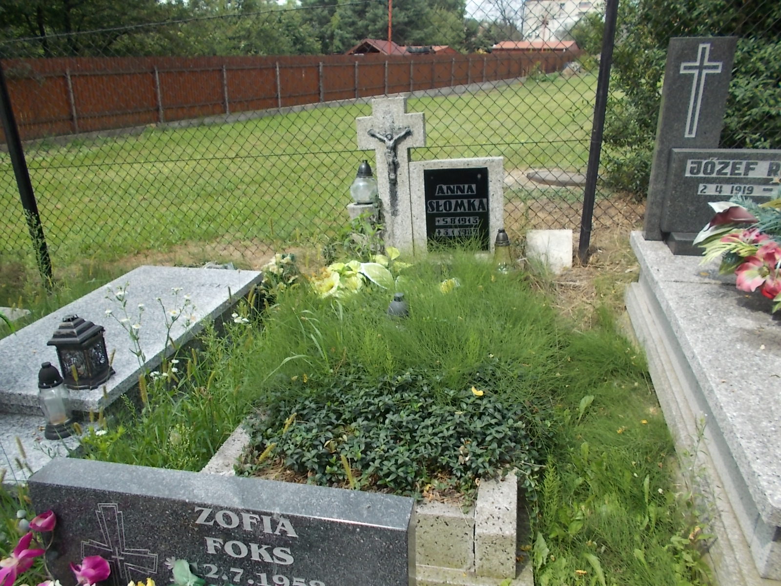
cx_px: 390
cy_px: 293
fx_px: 587
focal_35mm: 26
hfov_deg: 67.3
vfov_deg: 53.1
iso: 80
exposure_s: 1/80
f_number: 8
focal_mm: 4.6
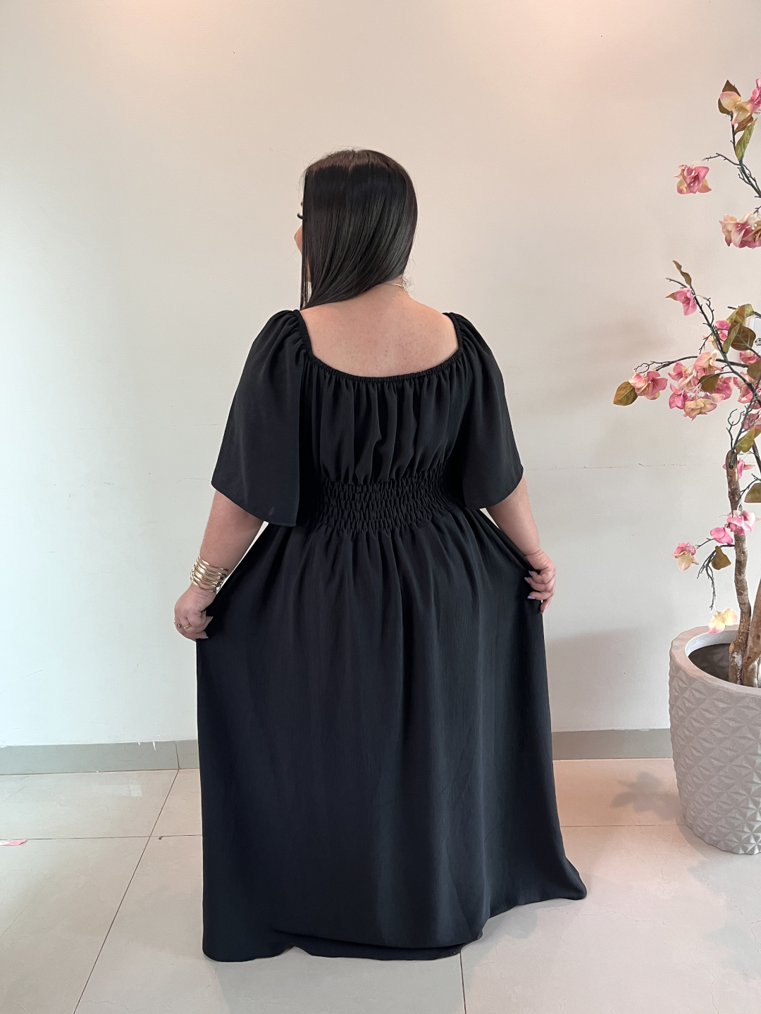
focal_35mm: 26
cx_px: 380
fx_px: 762
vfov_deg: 67.3
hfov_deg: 53.1
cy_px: 507
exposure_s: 1/60
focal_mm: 5.1
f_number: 1.6
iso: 80
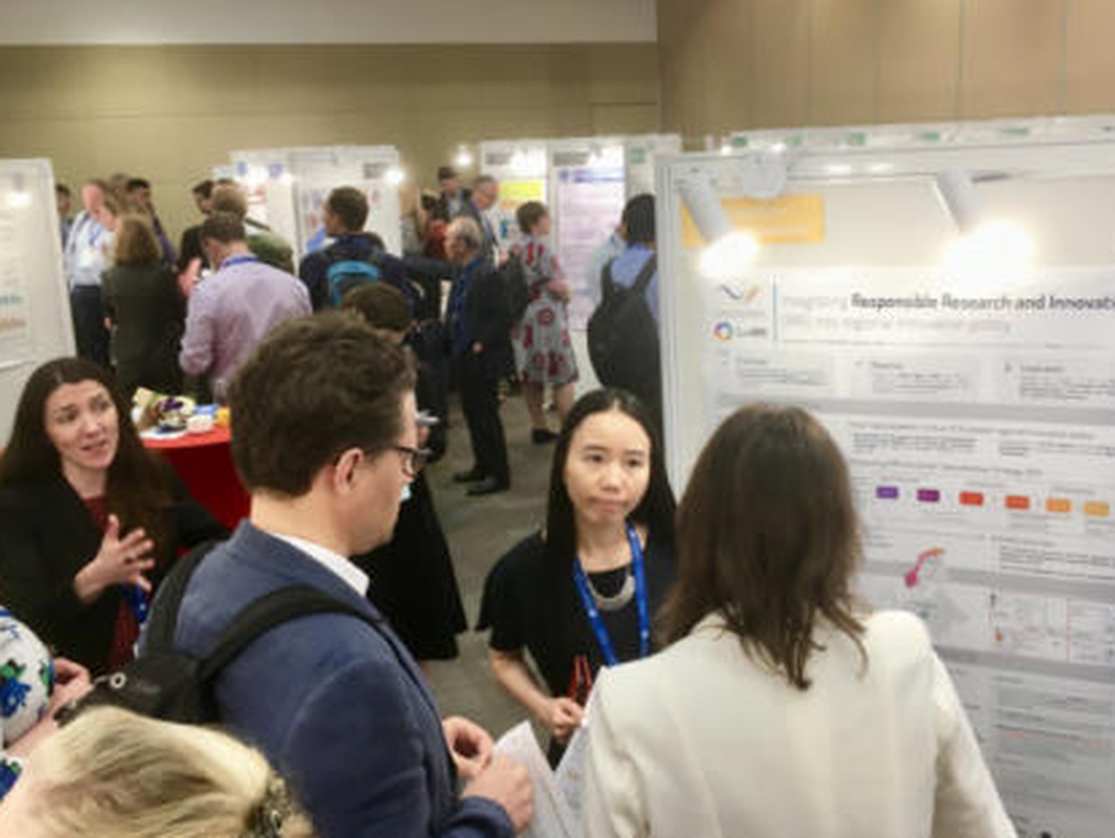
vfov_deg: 40.7
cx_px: 598
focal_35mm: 35
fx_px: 1128
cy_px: 370
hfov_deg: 52.6
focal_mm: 4.2
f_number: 2.2
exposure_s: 1/33
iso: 25
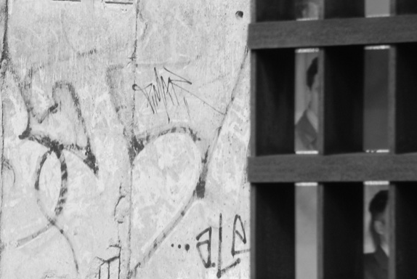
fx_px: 4498
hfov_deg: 5.3
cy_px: 187
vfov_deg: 3.6
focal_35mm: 388
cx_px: 31
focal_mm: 135
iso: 320
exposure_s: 1/400
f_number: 10
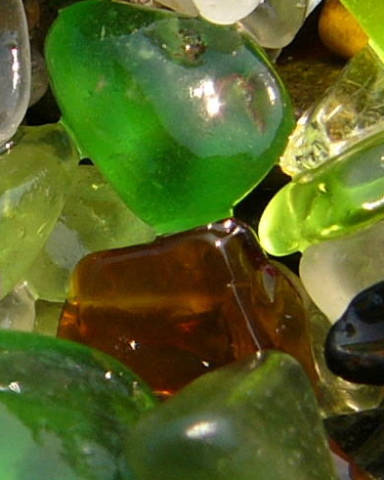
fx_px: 2343
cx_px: -61
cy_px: 225
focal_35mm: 165
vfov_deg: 11.7
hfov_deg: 9.3
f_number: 4
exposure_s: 1/400
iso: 50
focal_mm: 6
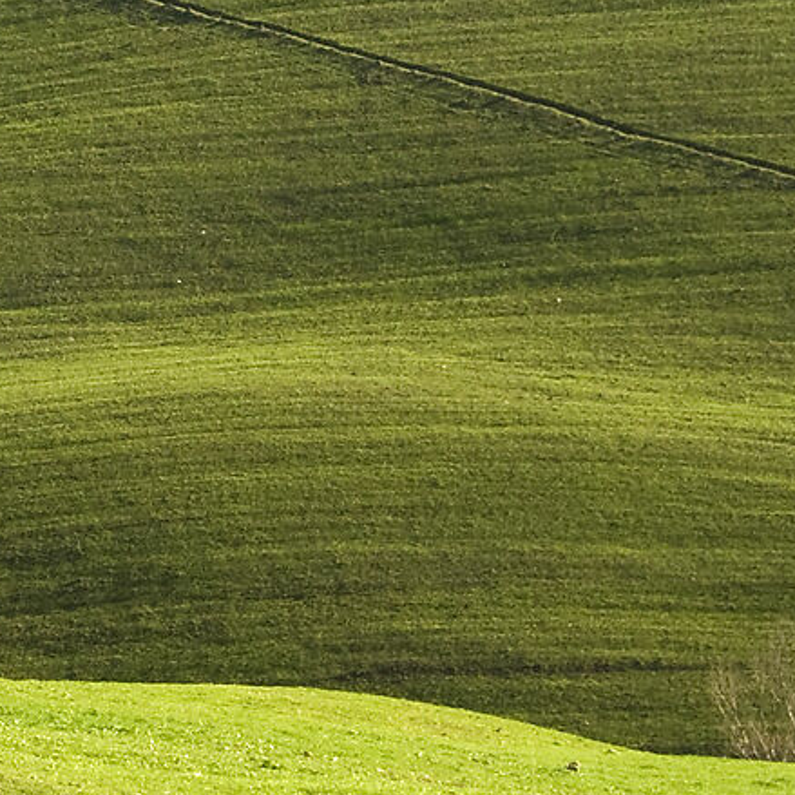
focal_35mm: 362
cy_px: -196
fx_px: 9406
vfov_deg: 4.8
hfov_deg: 4.7
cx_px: -969
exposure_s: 1/200
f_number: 11
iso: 200
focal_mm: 52
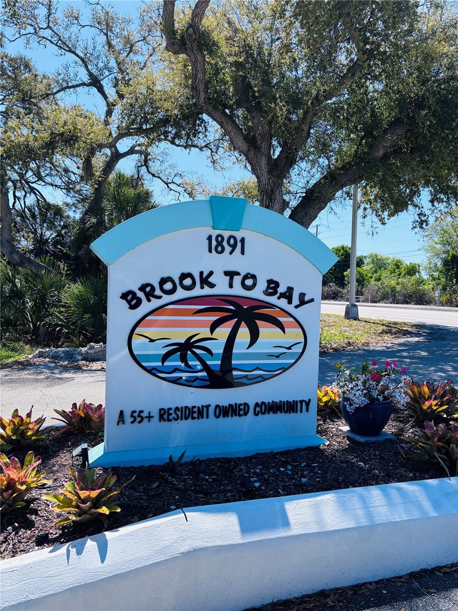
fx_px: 459
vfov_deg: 67.3
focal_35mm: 26
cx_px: 229
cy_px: 306
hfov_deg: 53.1
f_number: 1.6
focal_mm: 5.96
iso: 50
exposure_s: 1/2288
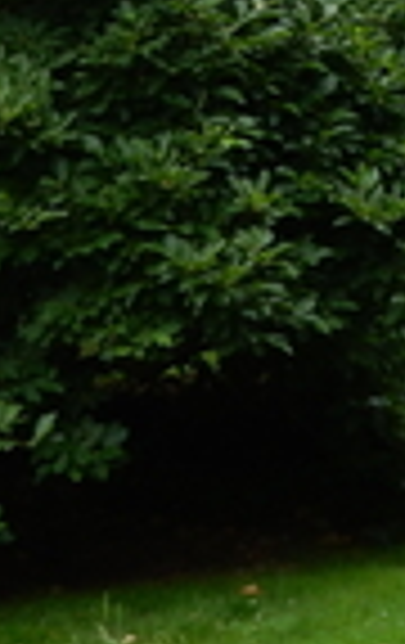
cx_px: 1287
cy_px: -212
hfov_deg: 4.7
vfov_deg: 7.8
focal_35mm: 266
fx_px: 4674
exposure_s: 1/80
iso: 125
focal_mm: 10.7
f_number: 4.5
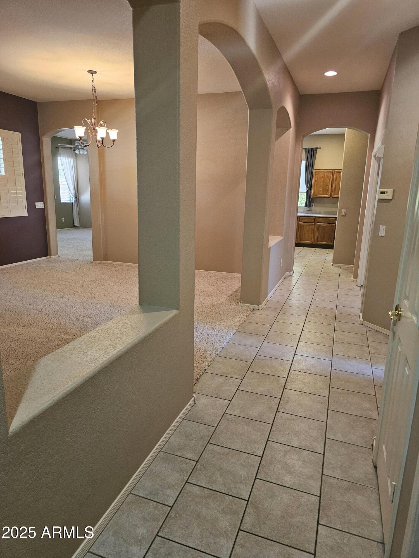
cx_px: 210
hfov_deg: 58.9
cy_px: 279
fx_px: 371
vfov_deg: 73.9
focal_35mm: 23
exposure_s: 1/120
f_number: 1.7
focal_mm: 6.3
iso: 800
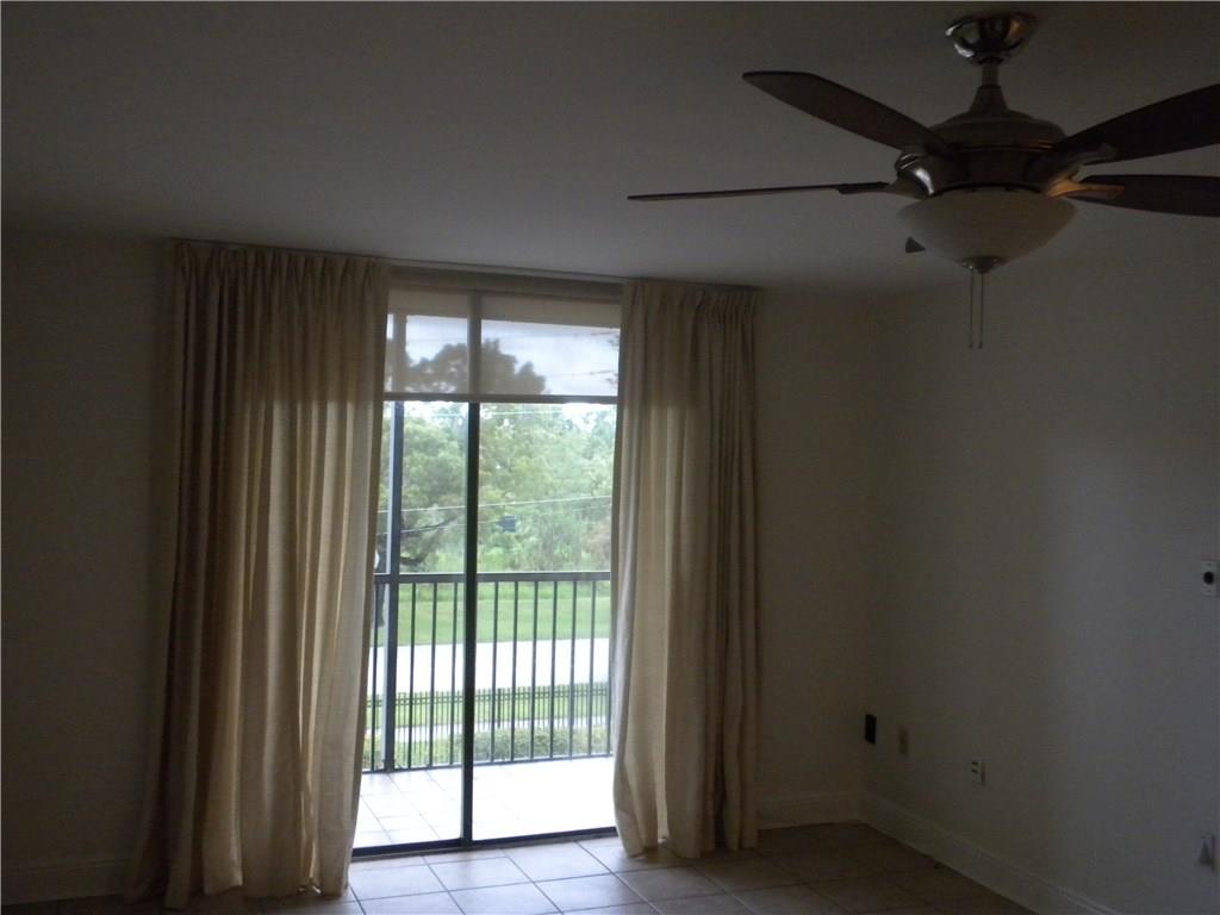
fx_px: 1304
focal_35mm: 37
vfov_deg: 38.7
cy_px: 458
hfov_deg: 50.1
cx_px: 610
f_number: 3.5
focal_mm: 6.6
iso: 400
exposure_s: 1/51
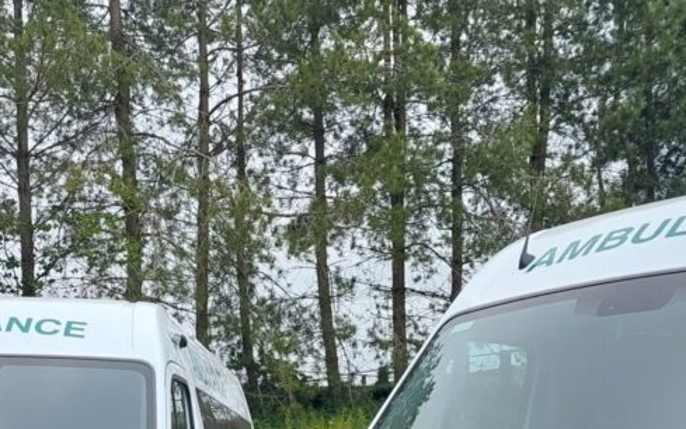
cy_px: 625
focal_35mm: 65
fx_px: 1216
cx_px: 398
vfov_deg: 18.1
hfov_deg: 31.5
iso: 40
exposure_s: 1/1299
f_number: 1.8
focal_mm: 5.23
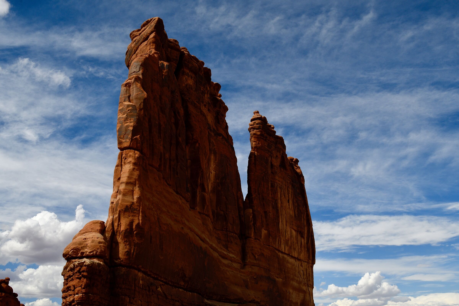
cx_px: 230
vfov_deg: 36.9
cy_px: 153
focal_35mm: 36
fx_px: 459
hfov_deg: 53.1
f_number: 14
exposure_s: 1/400
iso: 250
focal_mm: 24
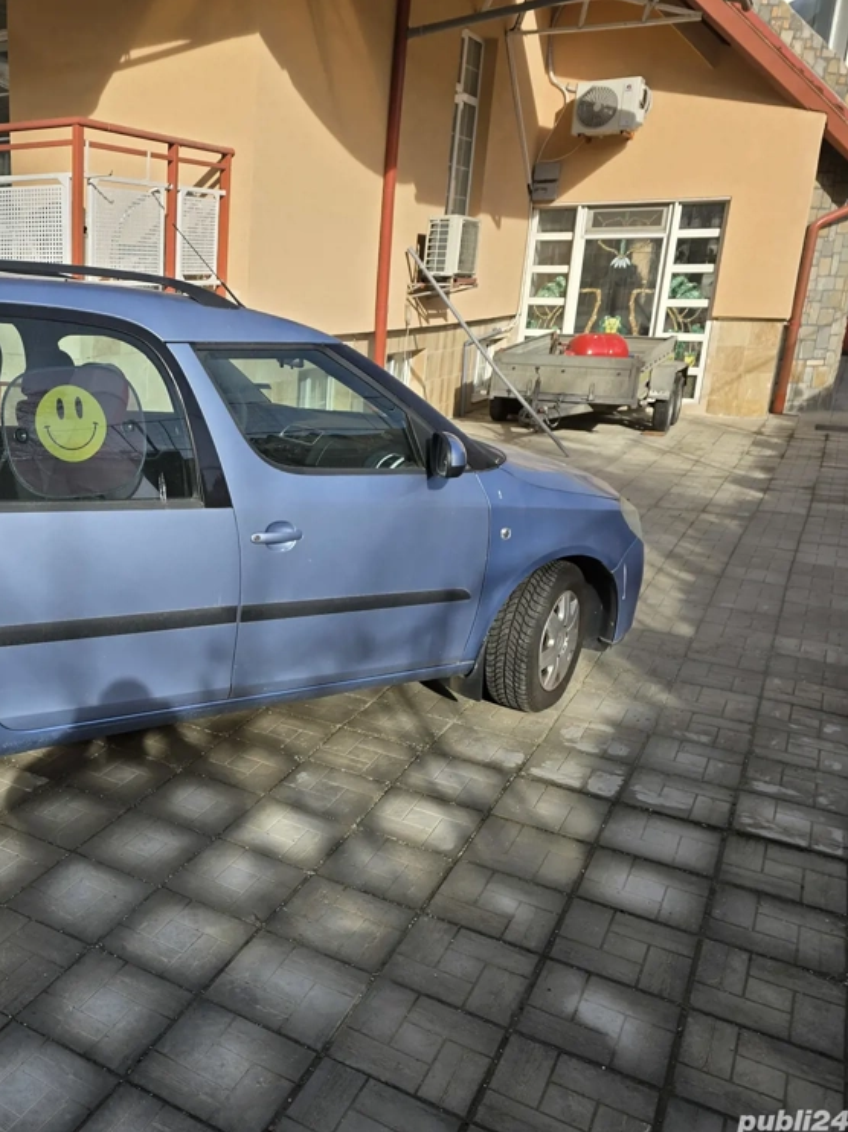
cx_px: 134
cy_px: 571
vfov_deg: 58.4
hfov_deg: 42.7
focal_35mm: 31
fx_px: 1013
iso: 12
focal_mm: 6.3
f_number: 1.7
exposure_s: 1/650
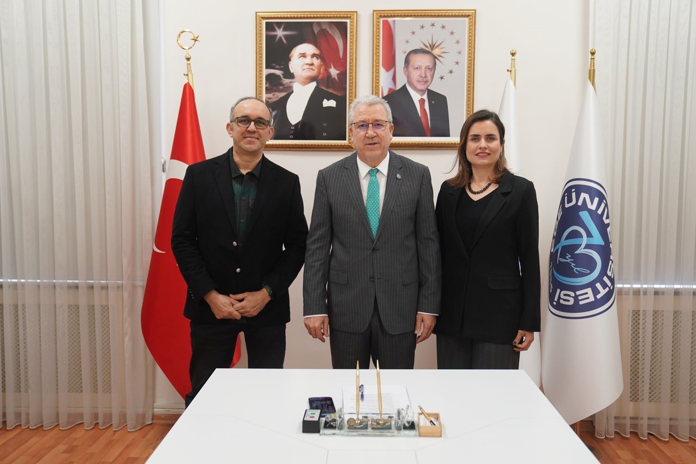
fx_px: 657
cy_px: 232
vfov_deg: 38.9
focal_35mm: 34
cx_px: 348
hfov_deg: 55.8
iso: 1600
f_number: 3.2
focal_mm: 34
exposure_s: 1/125
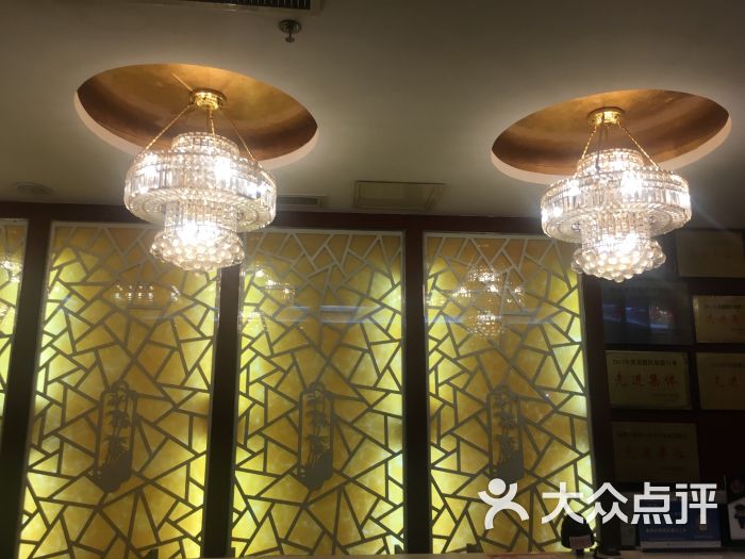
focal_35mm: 29
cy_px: 280
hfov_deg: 61.7
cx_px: 372
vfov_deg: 48.2
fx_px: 624
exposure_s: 1/33
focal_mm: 4.15
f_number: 2.2
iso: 25
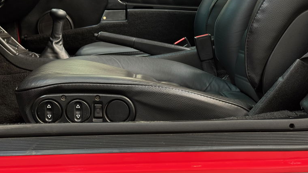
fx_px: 433
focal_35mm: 53
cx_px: 156
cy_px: 85
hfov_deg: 39.2
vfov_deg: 22.6
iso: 100
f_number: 1.78
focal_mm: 6.76
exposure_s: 1/50
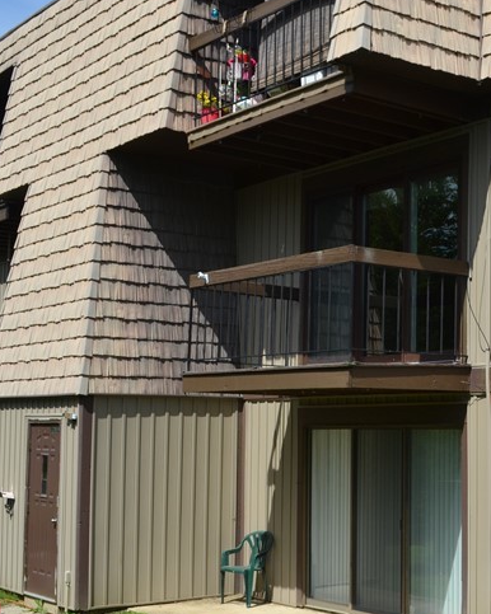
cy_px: 319
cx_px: 508
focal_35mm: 57
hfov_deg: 25.2
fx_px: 1036
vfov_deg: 33.0
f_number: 9
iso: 100
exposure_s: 1/320
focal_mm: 18
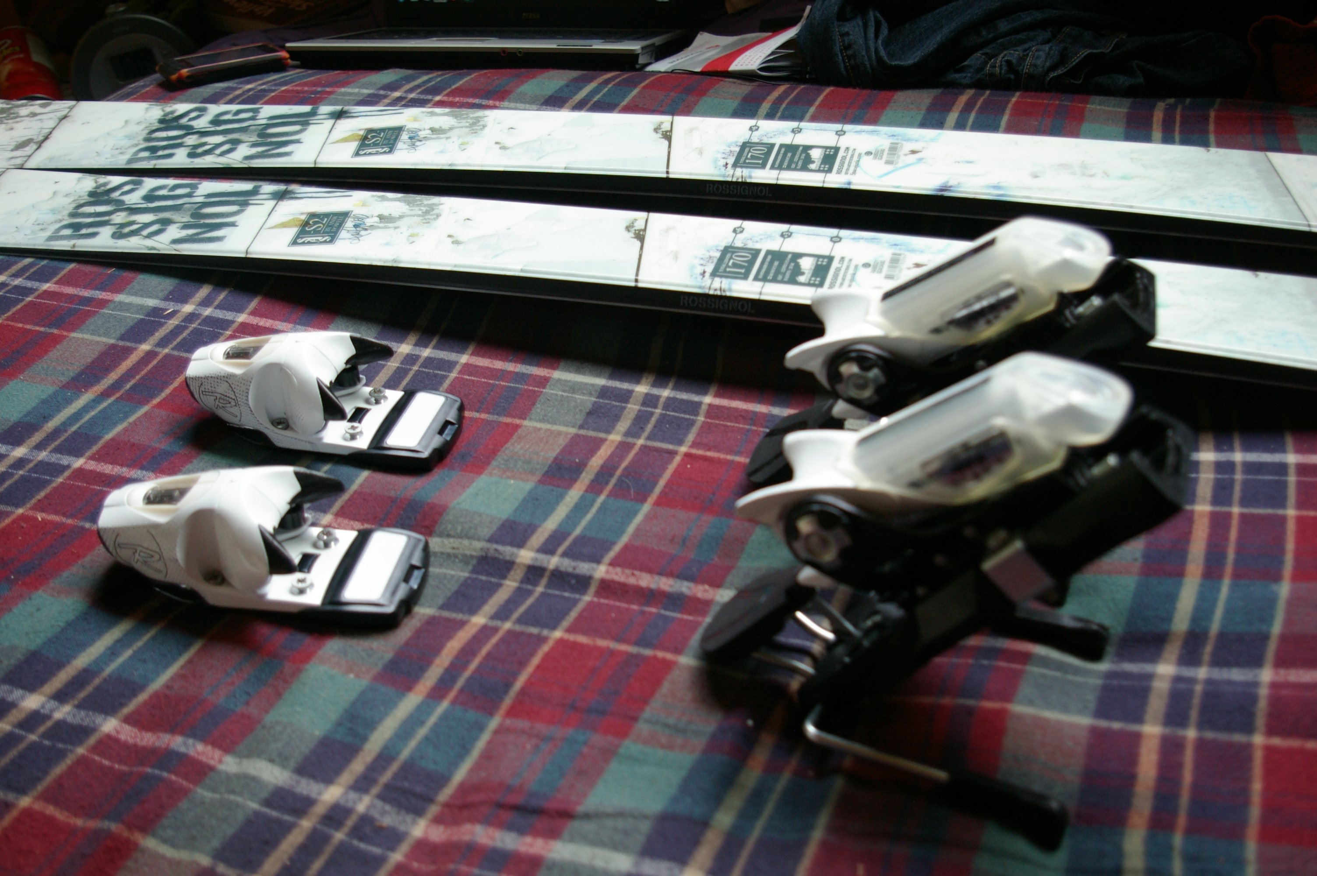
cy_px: 438
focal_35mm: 34
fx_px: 1261
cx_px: 658
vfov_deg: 38.3
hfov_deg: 55.1
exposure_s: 1/60
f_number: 4.5
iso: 400
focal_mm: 23
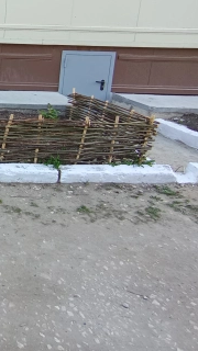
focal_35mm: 34
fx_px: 317
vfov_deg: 56.5
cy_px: 112
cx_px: -81
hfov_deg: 27.0
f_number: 2.2
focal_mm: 1.65
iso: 51
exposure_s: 1/190
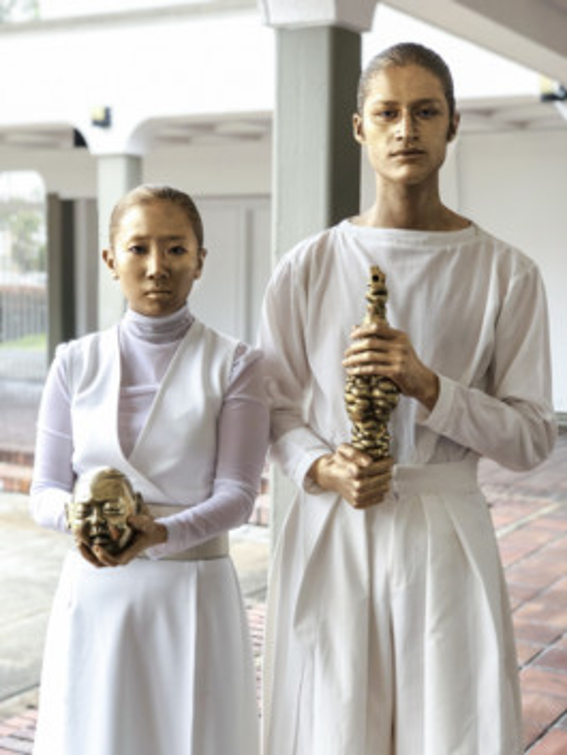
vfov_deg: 33.8
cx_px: 284
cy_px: 378
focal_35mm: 57
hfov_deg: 25.7
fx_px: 1244
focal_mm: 6.6
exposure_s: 1/120
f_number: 2.8
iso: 25
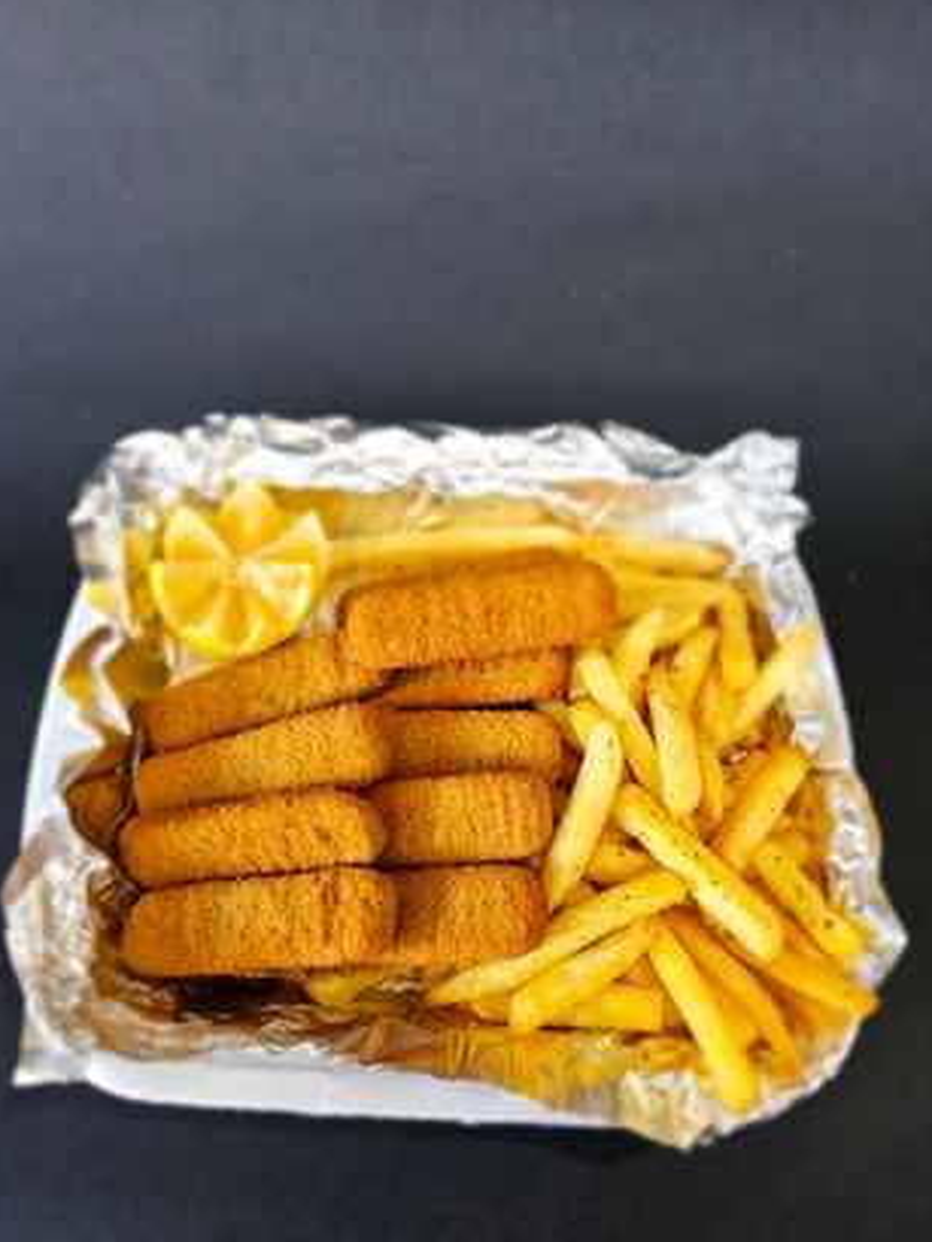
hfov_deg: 56.8
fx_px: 861
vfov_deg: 71.6
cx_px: 455
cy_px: 630
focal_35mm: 24
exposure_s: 1/50
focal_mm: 6.3
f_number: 1.7
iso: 100
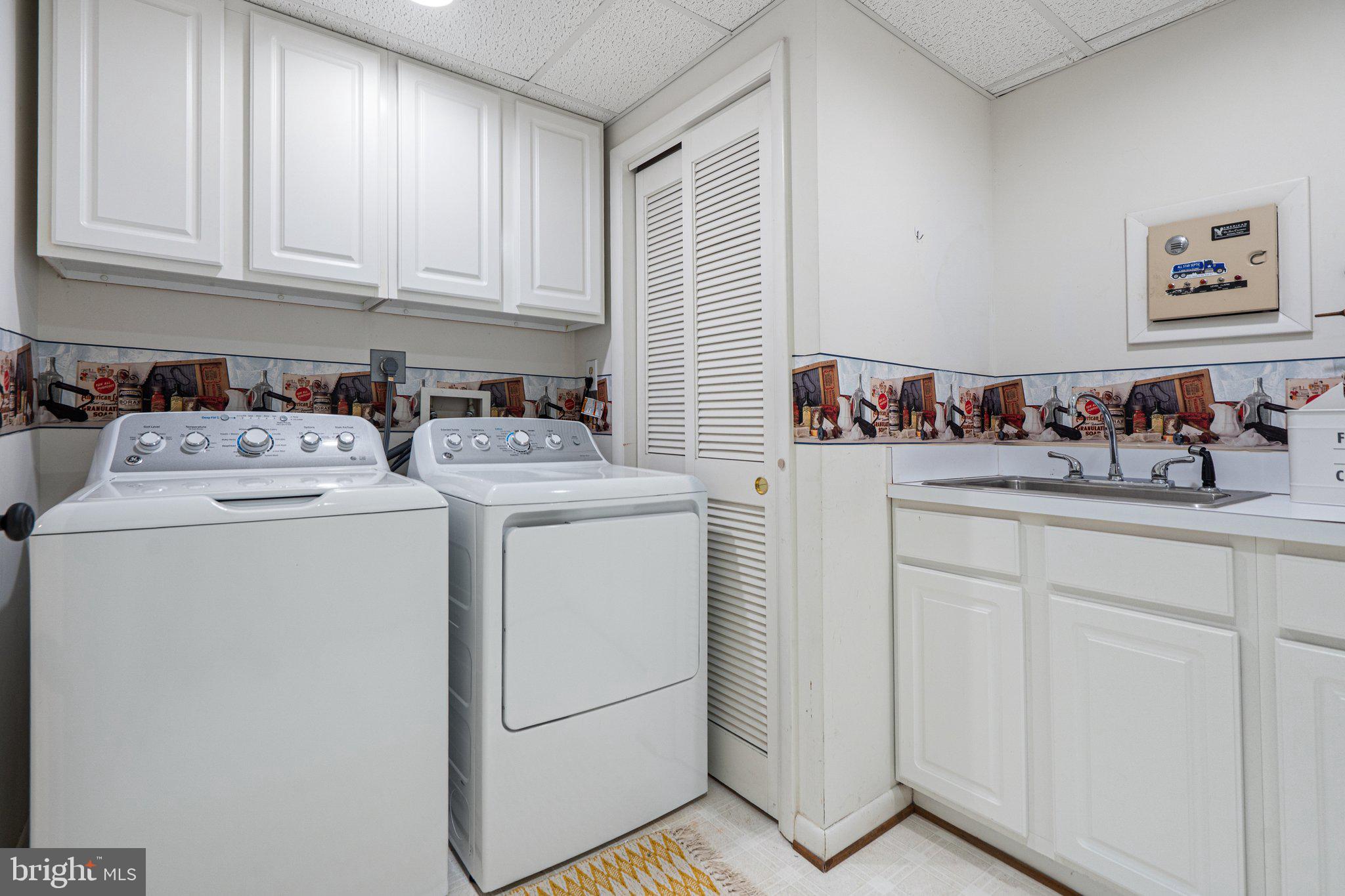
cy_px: 448
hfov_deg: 96.7
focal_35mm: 16
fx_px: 598
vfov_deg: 73.7
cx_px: 672
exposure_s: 1/10
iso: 500
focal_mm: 16
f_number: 8
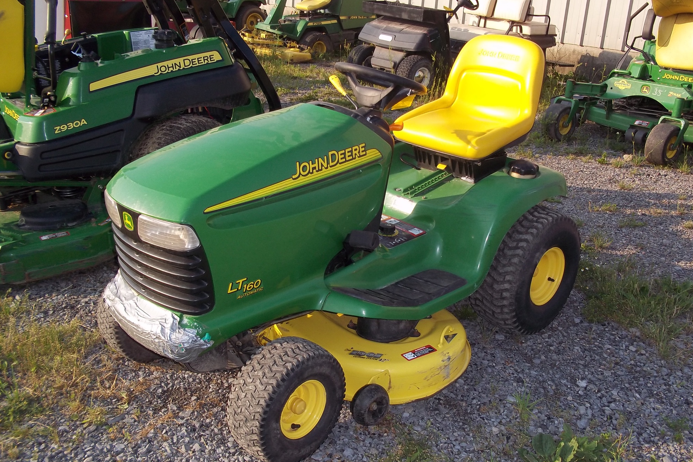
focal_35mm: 38
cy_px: 231
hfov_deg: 50.7
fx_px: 731
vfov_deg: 35.0
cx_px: 349
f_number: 3.1
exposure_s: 1/640
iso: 100
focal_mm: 6.5
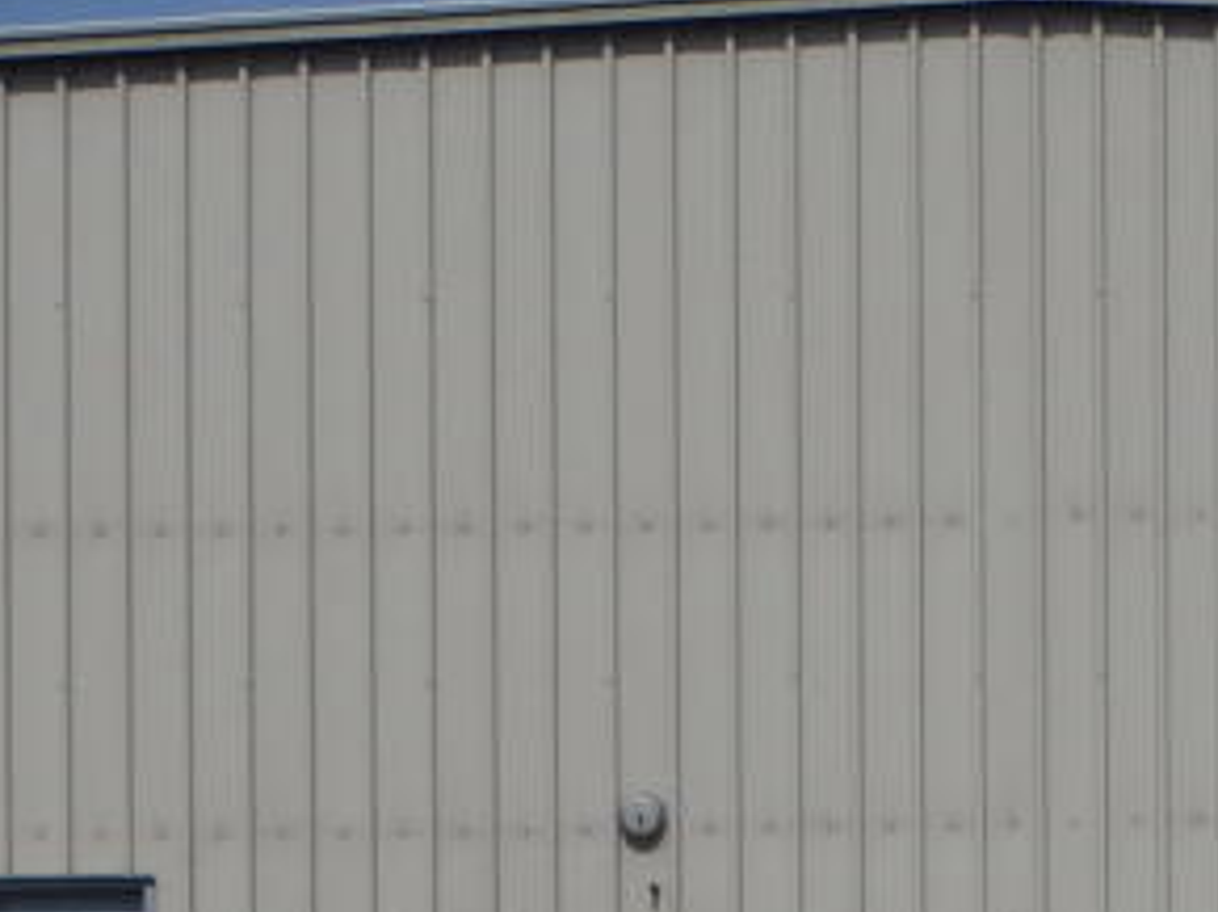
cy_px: 1076
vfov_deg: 14.5
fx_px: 3481
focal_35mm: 99
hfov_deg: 19.4
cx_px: 1163
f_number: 11
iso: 125
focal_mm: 5
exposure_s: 1/320
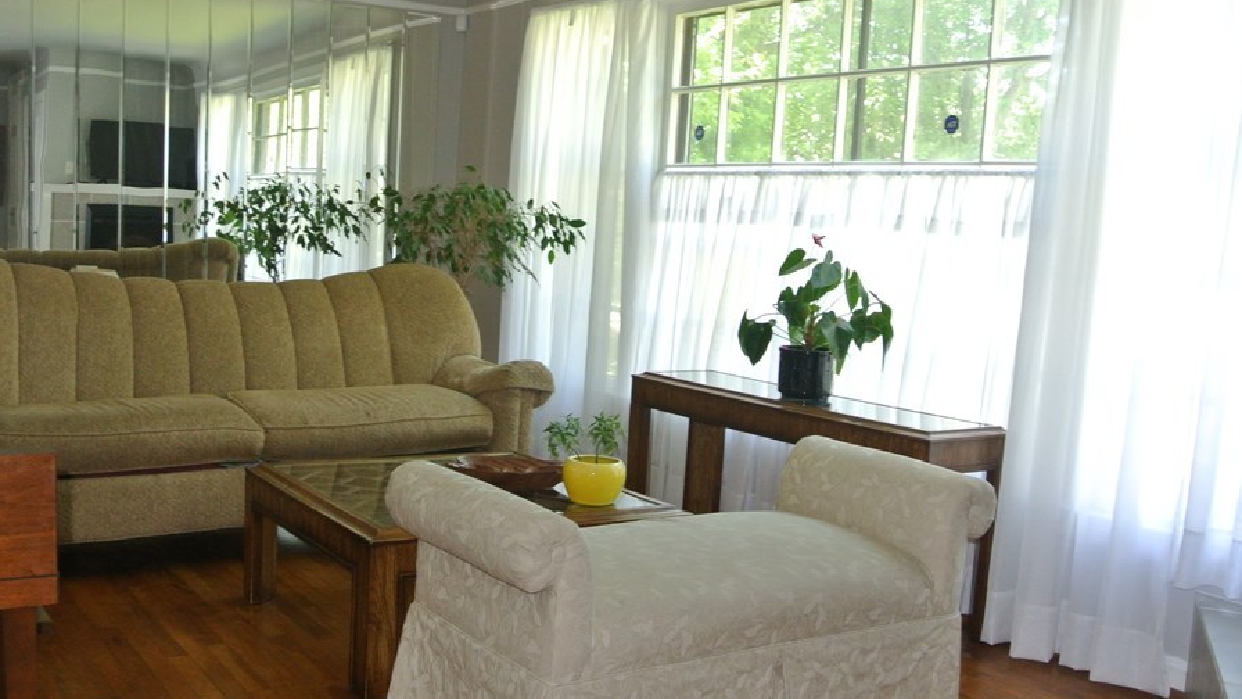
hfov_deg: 52.6
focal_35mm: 38
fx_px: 1251
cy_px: 394
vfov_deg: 31.2
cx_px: 526
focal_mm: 11.4
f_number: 3.5
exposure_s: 1/60
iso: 500
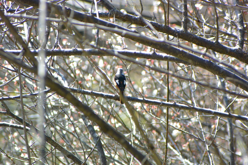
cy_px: 82
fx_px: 5580
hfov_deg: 2.5
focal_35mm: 810
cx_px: 124
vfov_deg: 1.7
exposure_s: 1/500
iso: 400
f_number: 6.3
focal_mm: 300
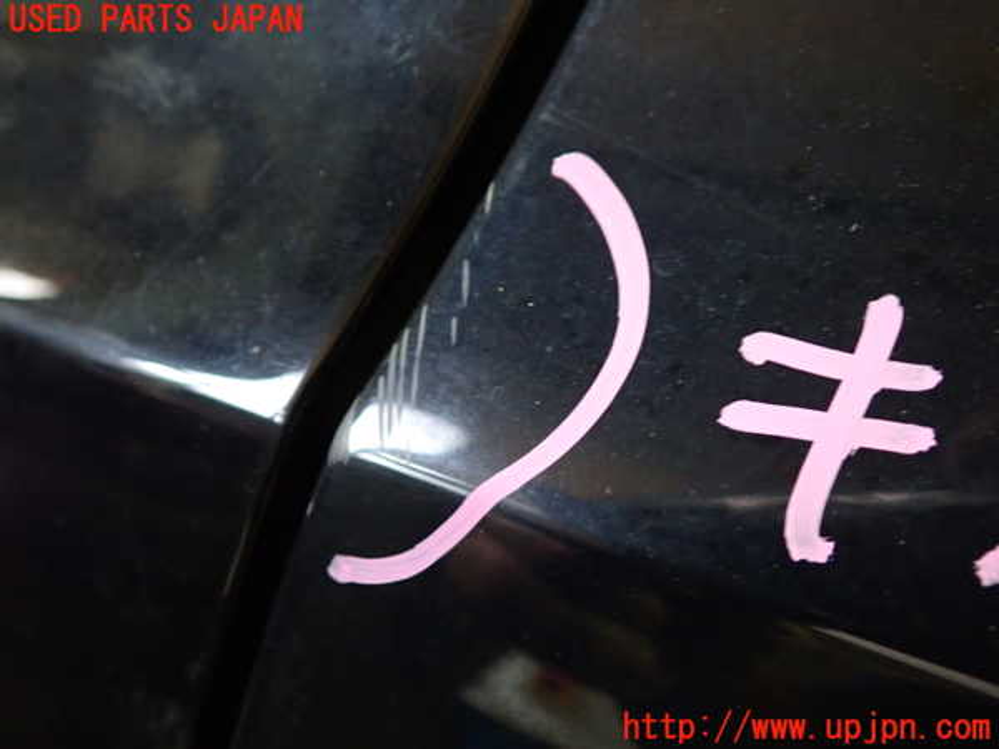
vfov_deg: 46.8
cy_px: 374
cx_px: 500
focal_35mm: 30
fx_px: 866
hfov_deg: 60.0
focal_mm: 5.4
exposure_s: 1/25
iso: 800
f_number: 2.3
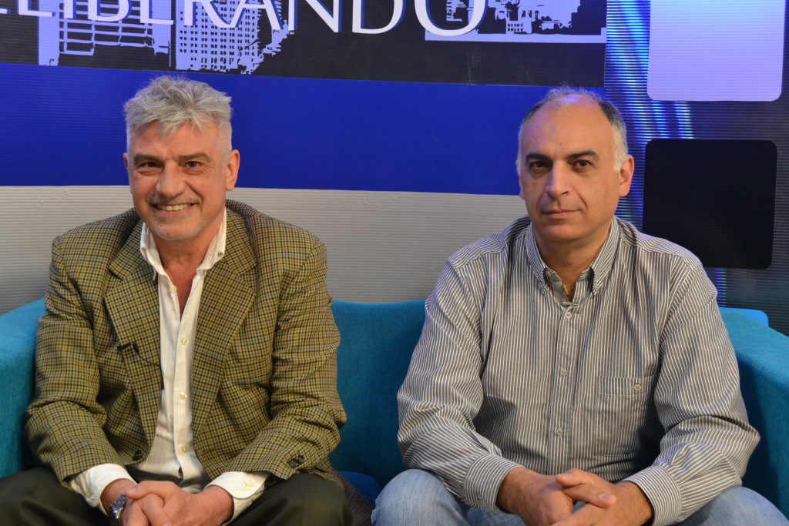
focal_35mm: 46
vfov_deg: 29.0
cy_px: 263
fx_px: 1019
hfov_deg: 42.3
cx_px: 394
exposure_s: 1/60
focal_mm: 31
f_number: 6.3
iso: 1600
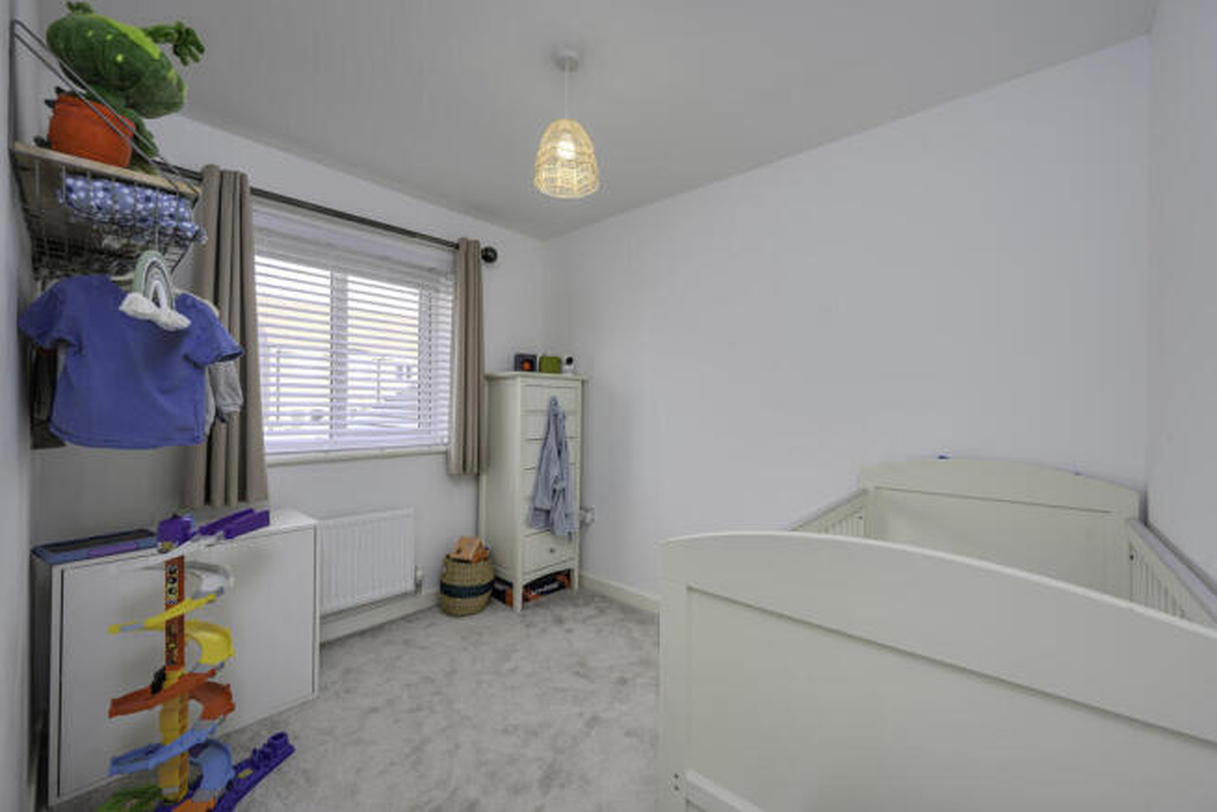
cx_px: 608
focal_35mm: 14
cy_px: 406
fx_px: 473
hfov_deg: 104.2
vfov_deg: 81.2
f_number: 9
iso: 250
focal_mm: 14
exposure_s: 1/60
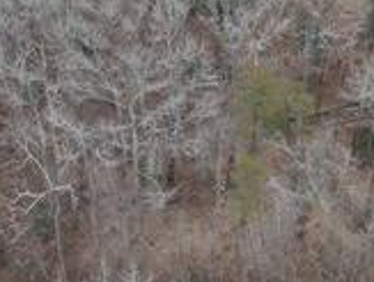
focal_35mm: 94
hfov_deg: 20.7
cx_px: 266
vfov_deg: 15.3
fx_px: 1018
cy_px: -41
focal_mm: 4.5
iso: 360
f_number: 2.8
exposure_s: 1/15
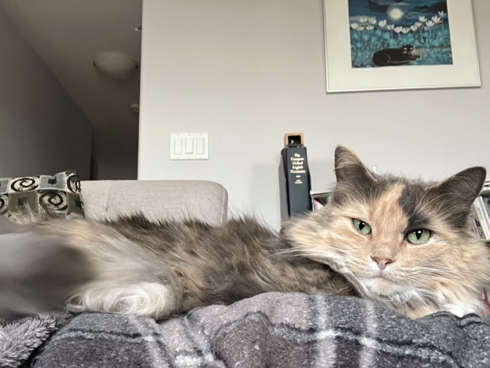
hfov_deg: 47.7
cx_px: 209
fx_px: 552
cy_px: 223
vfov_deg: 36.7
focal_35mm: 39
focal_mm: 2.87
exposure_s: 1/60
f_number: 2.2
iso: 250
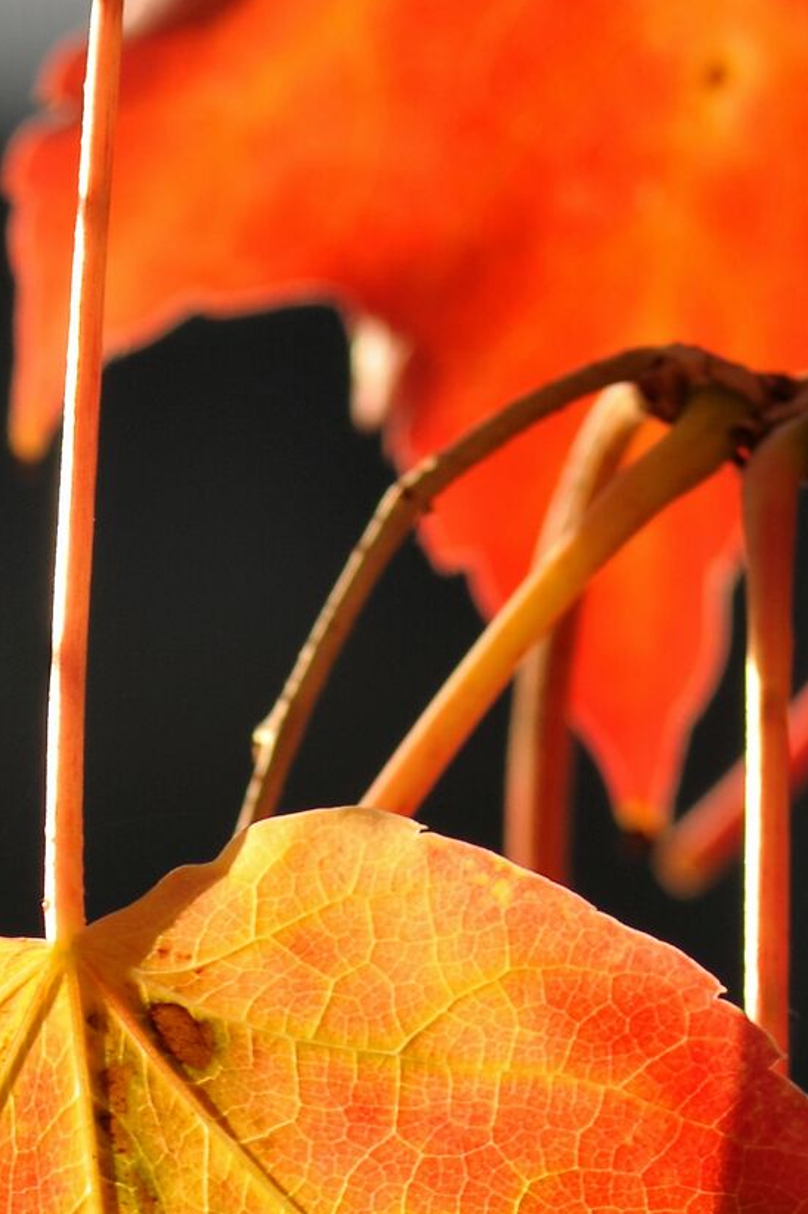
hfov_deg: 4.7
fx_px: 9842
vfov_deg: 7.0
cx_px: 233
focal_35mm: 292
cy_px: 1387
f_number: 11
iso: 400
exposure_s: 1/320
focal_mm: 100
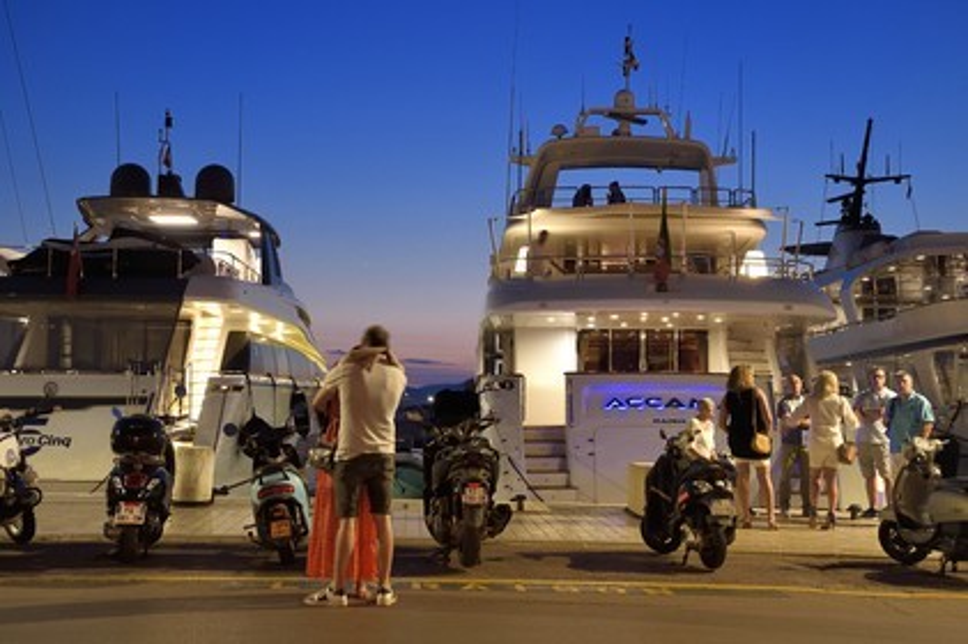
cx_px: 484
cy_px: 322
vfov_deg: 28.0
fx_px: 1290
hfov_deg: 41.1
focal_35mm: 48
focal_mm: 48
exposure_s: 1/6
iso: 1600
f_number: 7.1
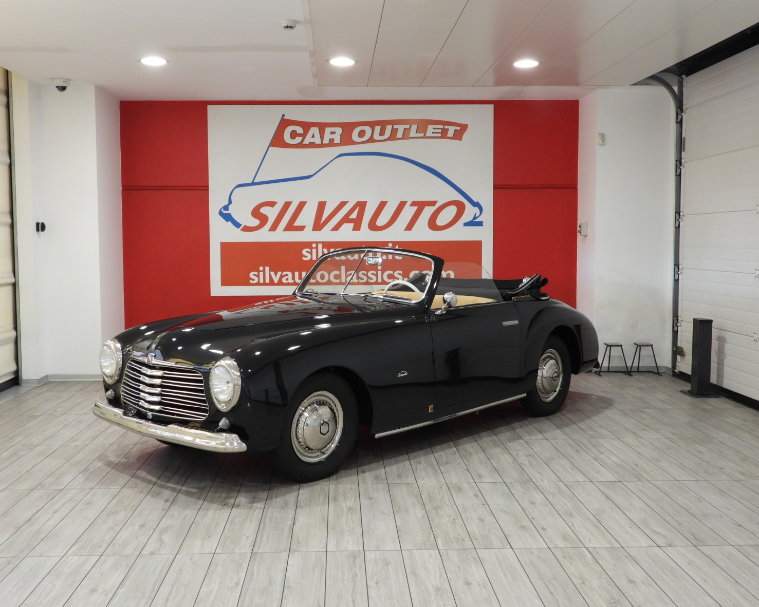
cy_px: 301
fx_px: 831
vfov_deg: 40.1
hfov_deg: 49.1
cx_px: 359
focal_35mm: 37
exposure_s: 1/30
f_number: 3.2
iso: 220
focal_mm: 6.3
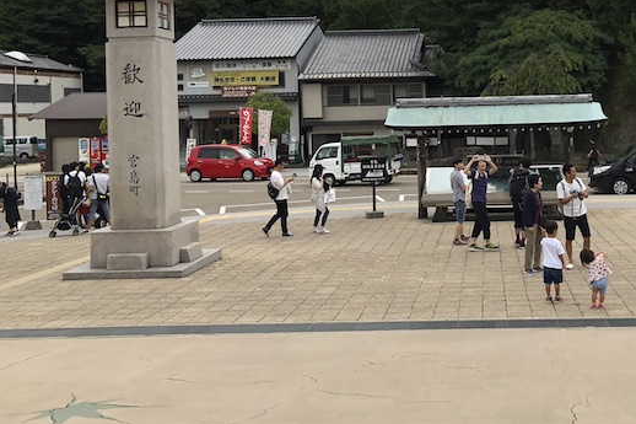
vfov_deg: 29.3
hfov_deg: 42.7
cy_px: 100
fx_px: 795
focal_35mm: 45
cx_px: 451
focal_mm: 3.99
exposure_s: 1/1499
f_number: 1.8
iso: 20
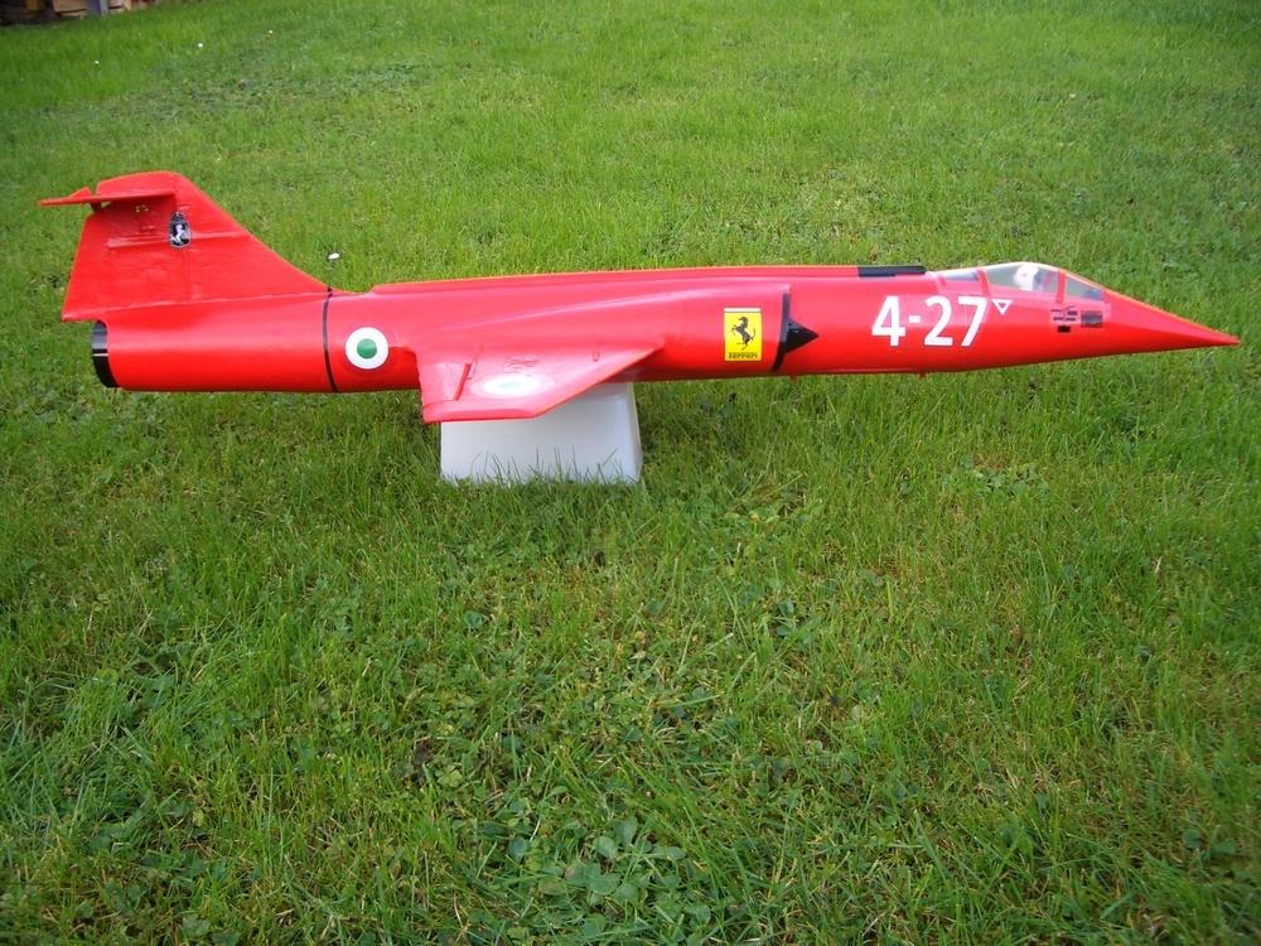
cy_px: 473
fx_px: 1275
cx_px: 630
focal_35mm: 35
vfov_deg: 40.7
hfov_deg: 52.6
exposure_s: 1/80
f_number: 2.6
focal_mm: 5.8
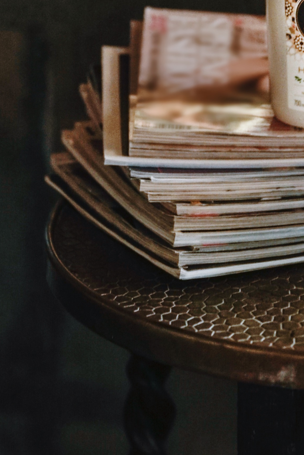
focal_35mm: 209
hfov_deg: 6.5
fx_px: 2643
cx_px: 360
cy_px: -34
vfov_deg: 9.7
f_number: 2.5
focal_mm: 85
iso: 1000
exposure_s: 1/100
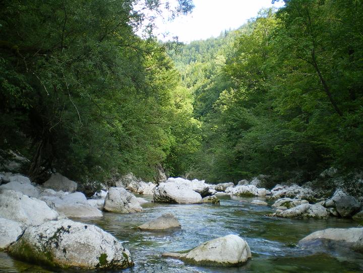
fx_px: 398
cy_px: 136
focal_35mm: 38
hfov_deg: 49.0
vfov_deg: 37.7
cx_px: 182
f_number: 3.1
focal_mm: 6.3
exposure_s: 1/60
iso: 64
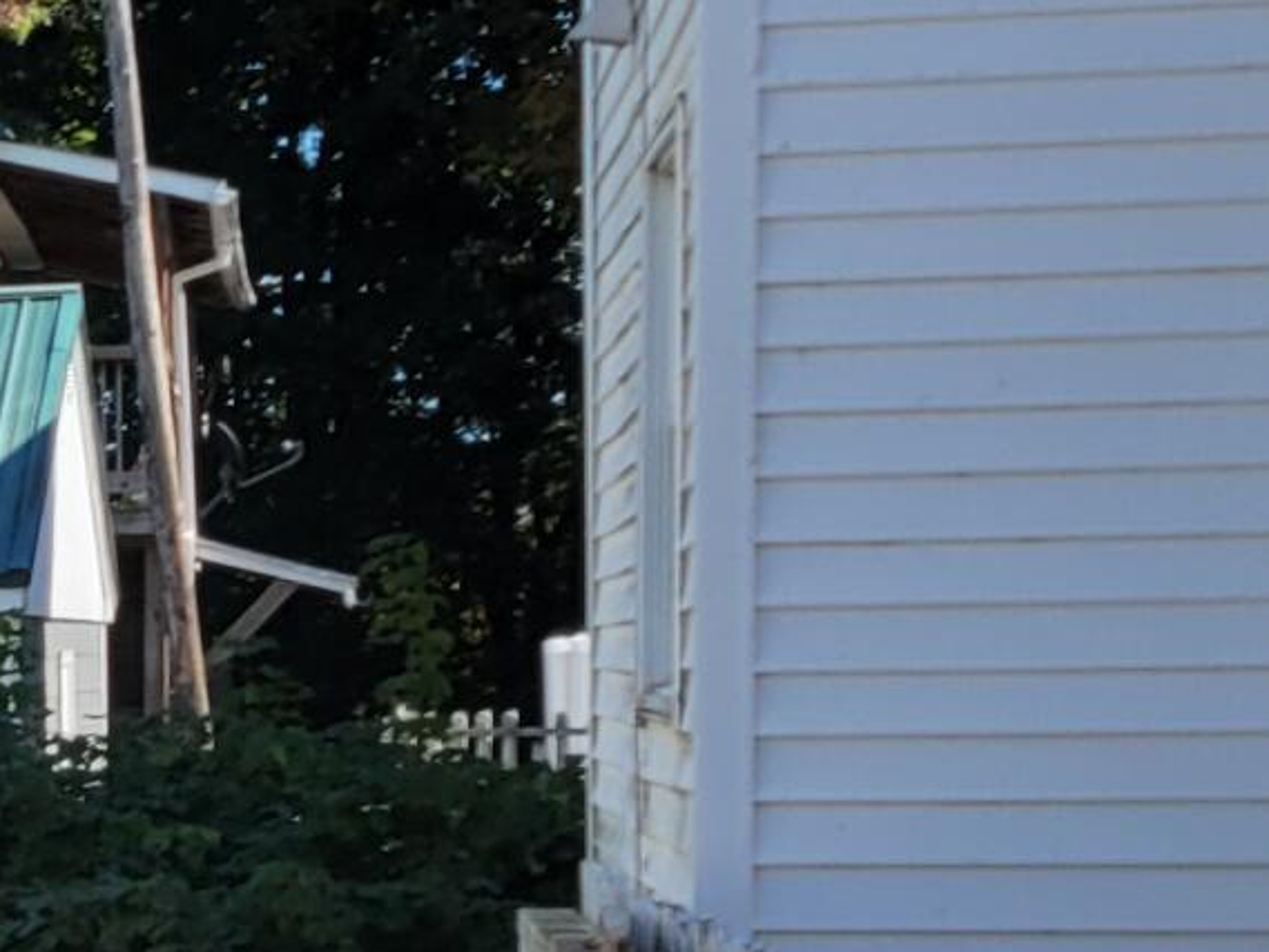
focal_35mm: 137
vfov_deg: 10.8
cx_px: -888
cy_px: 722
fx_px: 5023
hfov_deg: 13.2
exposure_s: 1/1785
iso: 40
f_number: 1.8
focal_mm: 5.4
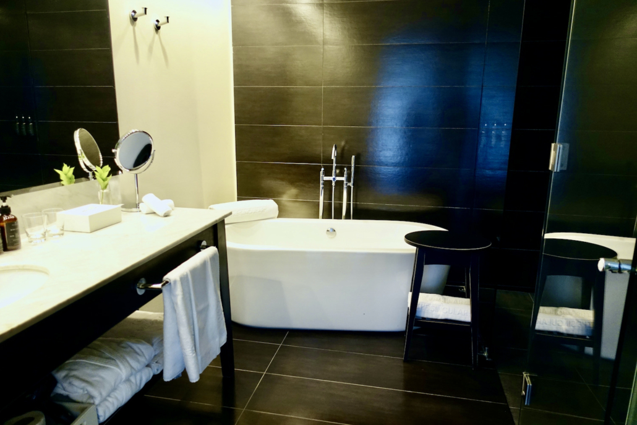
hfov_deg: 73.7
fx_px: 425
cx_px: 318
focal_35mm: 24
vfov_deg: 53.1
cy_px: 212
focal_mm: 8.8
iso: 640
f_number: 1.8
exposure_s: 1/30
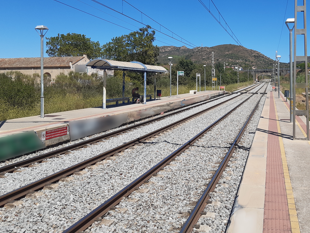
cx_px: 208
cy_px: 77
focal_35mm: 38
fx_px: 340
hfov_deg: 48.1
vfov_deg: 37.3
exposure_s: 1/2262
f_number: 1.7
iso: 40
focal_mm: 3.92
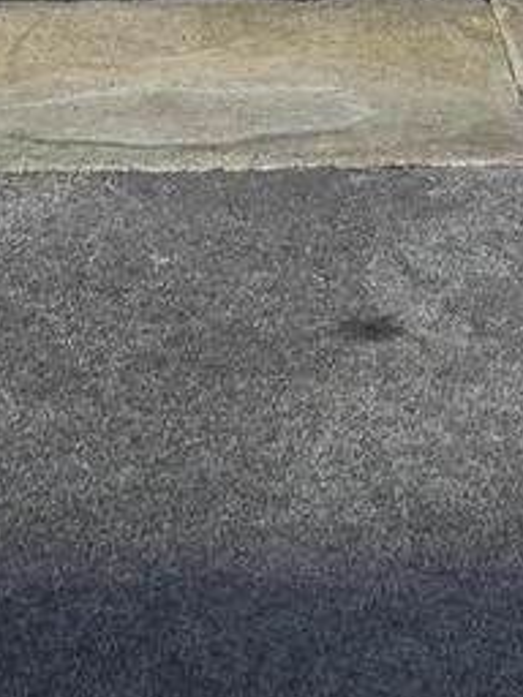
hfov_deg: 10.7
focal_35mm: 138
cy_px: -937
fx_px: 2780
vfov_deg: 11.8
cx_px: 52
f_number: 1.7
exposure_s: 1/7944
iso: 40
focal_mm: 6.25
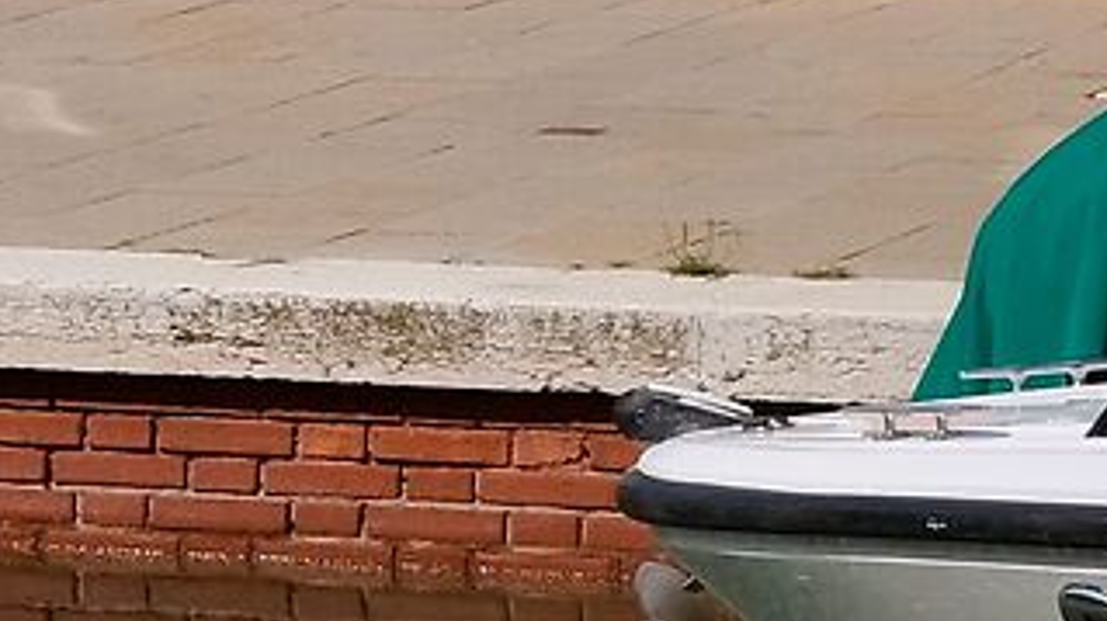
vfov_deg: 4.3
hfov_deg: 7.5
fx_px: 8097
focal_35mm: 276
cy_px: -989
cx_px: -1006
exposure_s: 1/640
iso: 160
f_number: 8
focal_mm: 23
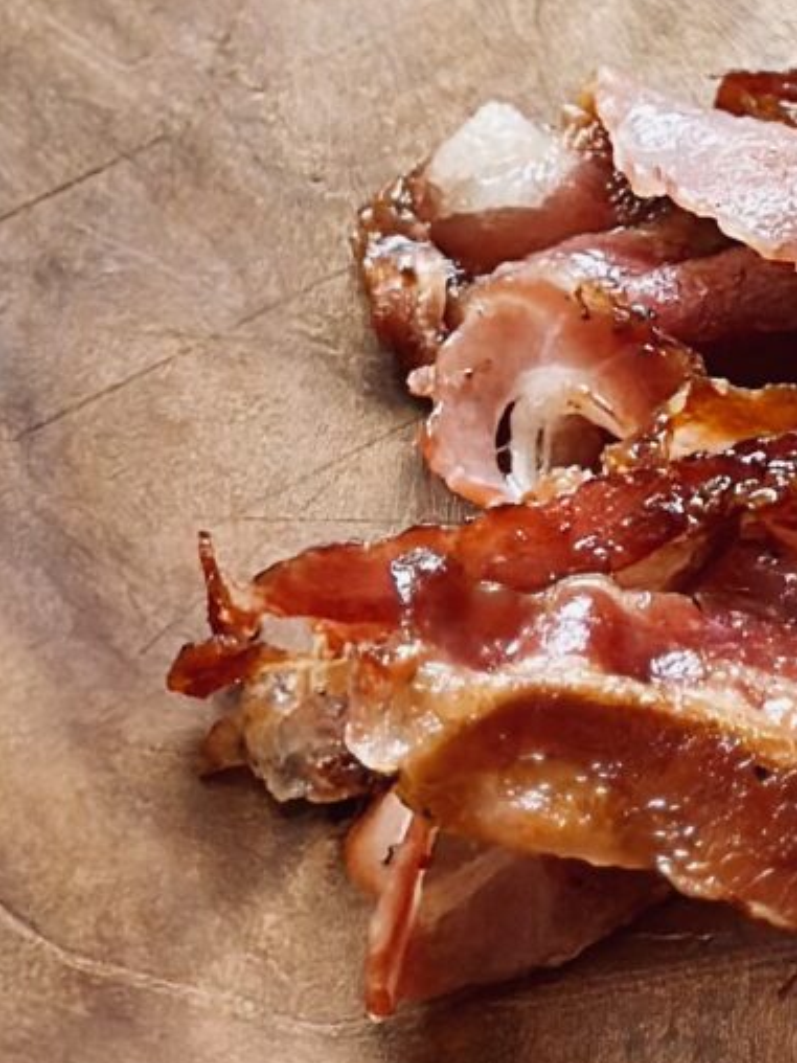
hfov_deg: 6.0
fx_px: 7429
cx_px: 1335
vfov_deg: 8.1
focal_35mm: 242
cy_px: 56
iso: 250
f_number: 1.78
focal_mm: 6.86
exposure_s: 1/60
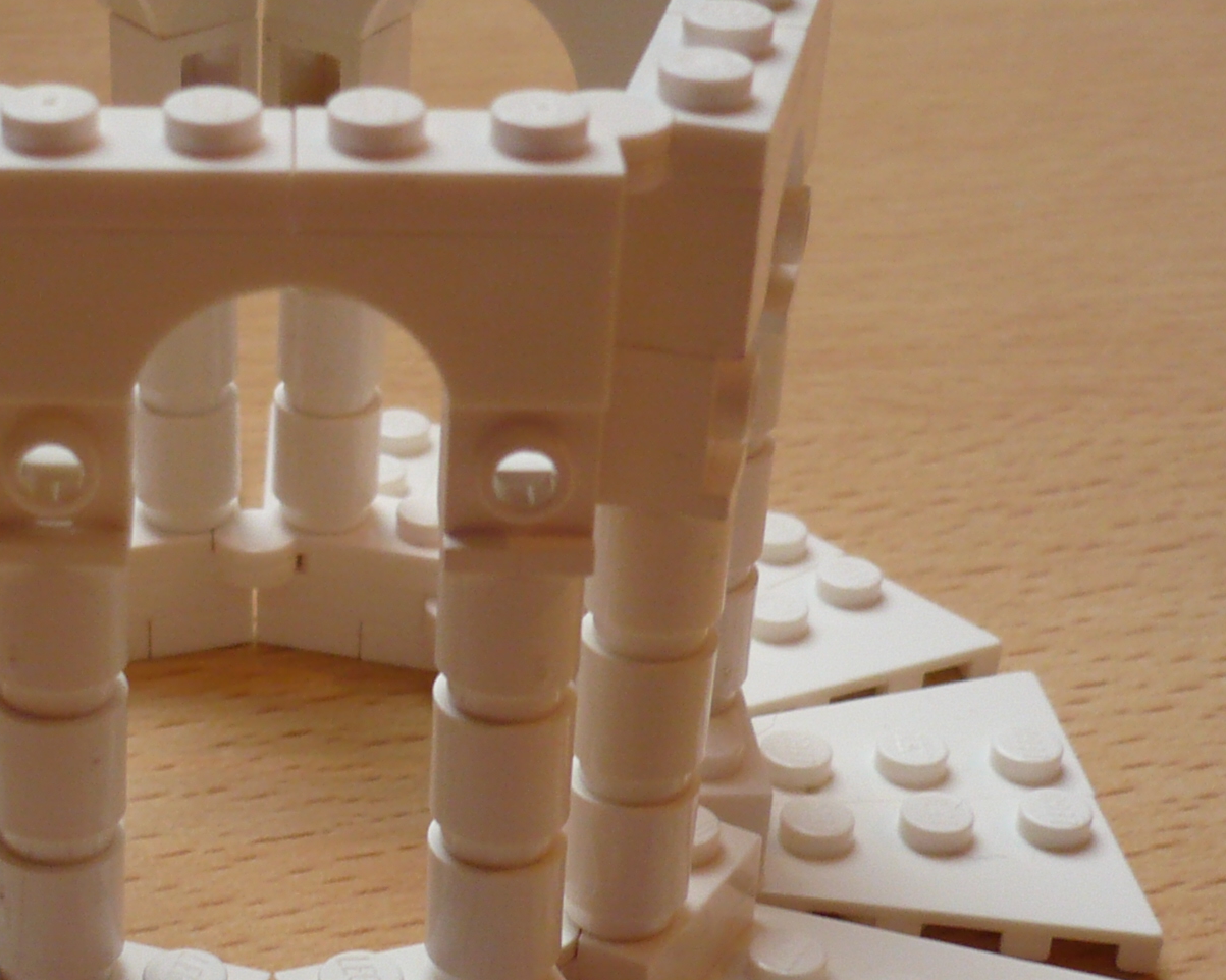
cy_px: 604
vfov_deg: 19.1
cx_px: 235
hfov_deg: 23.5
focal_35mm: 80
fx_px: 2902
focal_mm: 5.8
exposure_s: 1/30
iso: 160
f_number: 2.8
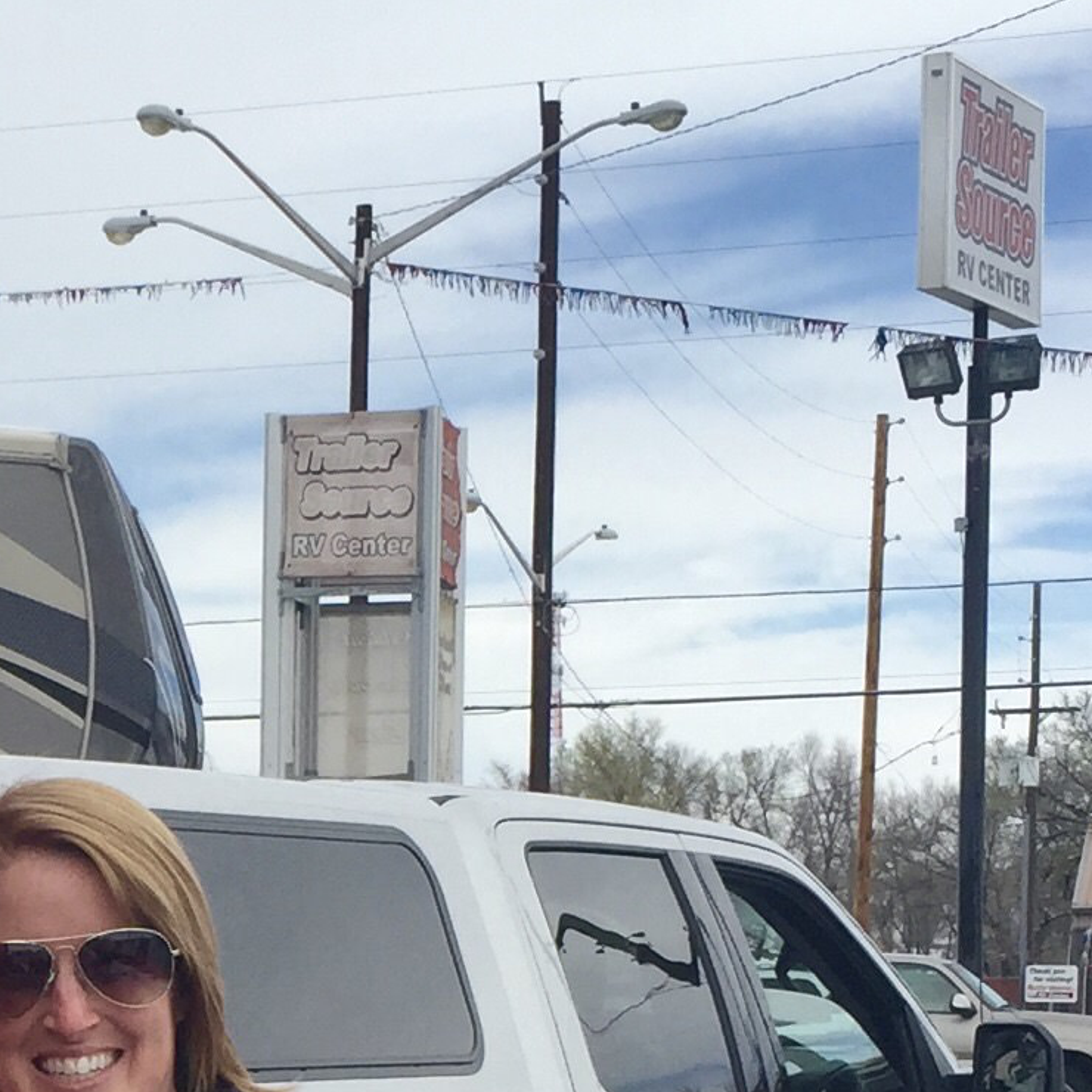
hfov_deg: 14.9
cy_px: 1213
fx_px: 4033
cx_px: -224
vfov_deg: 15.0
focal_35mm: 113
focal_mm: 4.2
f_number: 2.2
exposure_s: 1/1980
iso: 32
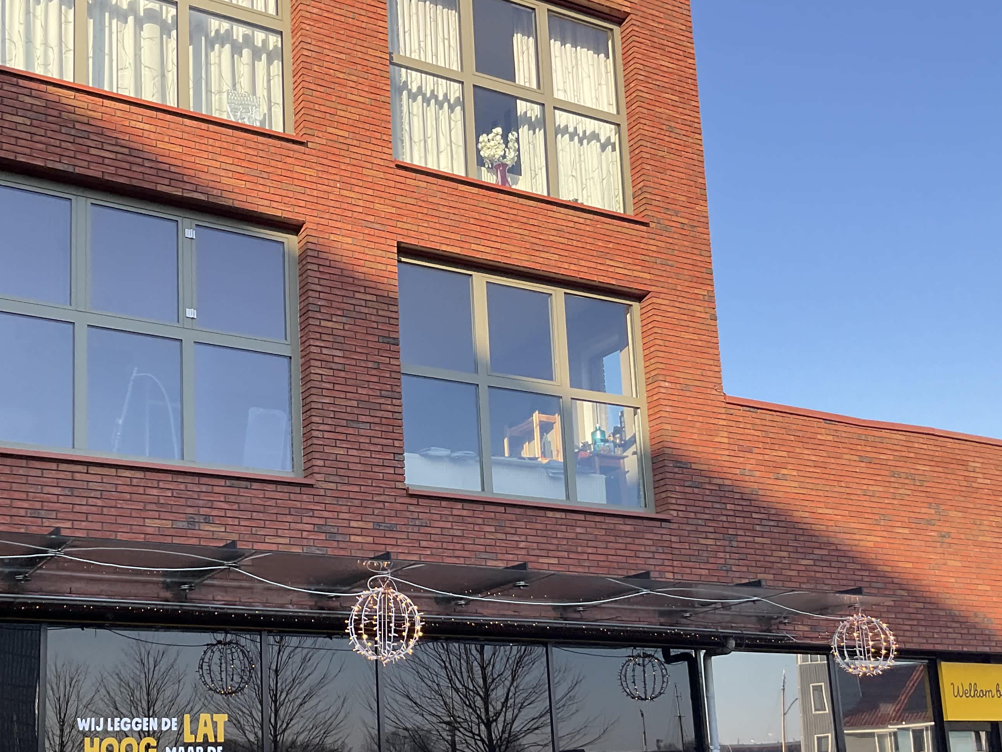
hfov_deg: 41.6
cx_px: 344
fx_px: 1303
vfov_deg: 31.7
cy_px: 550
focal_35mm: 45
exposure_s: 1/473
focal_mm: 3
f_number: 1.8
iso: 16
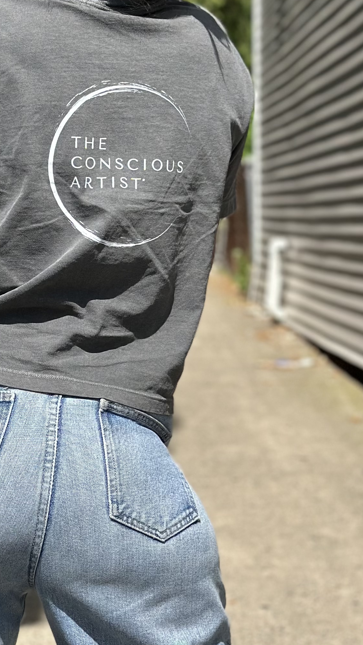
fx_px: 1796
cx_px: 102
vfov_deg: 20.4
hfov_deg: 11.5
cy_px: 320
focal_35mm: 105
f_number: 1.78
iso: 80
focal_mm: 6.86
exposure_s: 1/3257
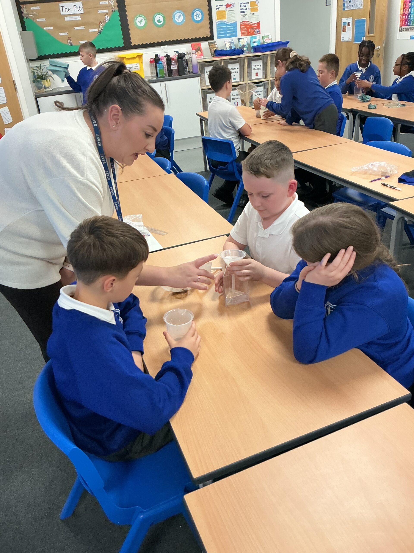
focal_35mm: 29
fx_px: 462
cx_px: 207
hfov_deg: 48.2
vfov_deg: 61.7
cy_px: 276
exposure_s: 1/60
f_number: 1.8
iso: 125
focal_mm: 3
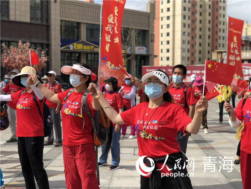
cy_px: 94
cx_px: 126
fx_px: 377
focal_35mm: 52
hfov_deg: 36.8
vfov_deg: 28.0
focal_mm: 6
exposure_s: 1/889
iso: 16
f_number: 2.4
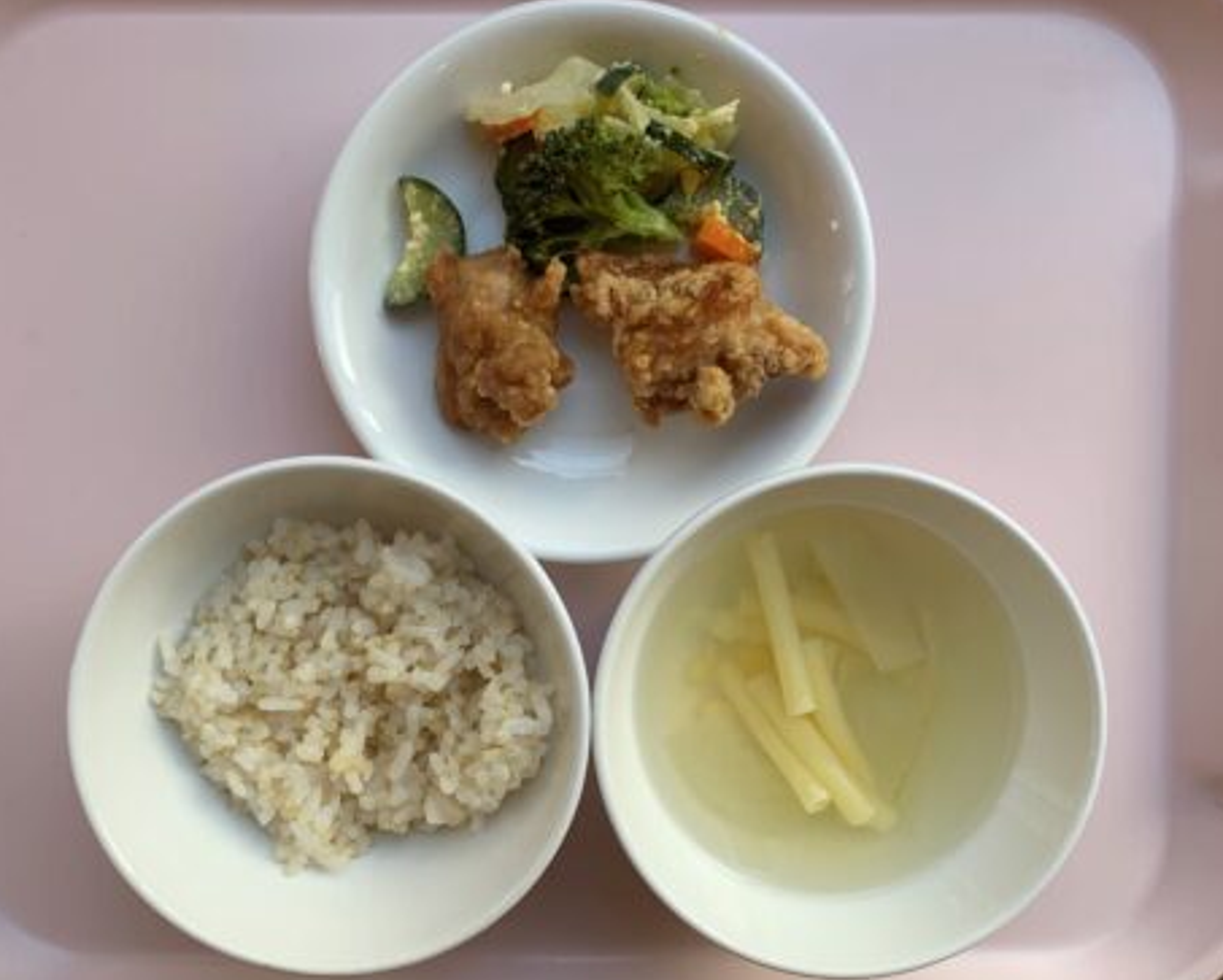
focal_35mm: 28
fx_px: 1014
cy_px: 485
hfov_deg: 62.1
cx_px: 572
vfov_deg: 51.6
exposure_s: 1/121
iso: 50
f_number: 1.8
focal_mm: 4.25
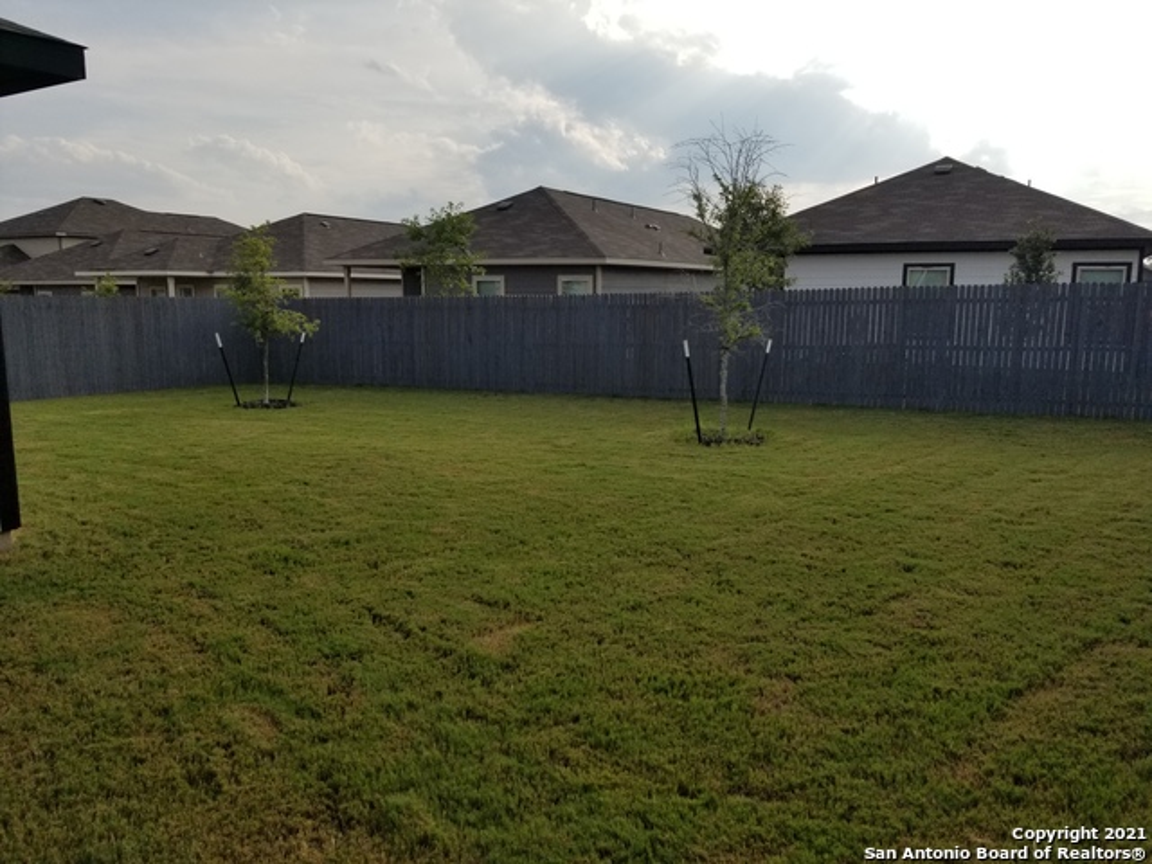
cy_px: 432
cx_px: 576
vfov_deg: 53.1
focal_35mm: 26
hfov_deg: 67.3
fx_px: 865
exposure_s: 1/3861
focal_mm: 4.3
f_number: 1.7
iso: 50
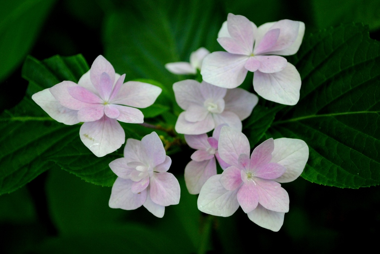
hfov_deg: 28.0
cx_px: 190
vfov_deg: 19.0
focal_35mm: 72
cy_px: 127
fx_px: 761
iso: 800
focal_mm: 48
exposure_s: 1/50
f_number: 5.3
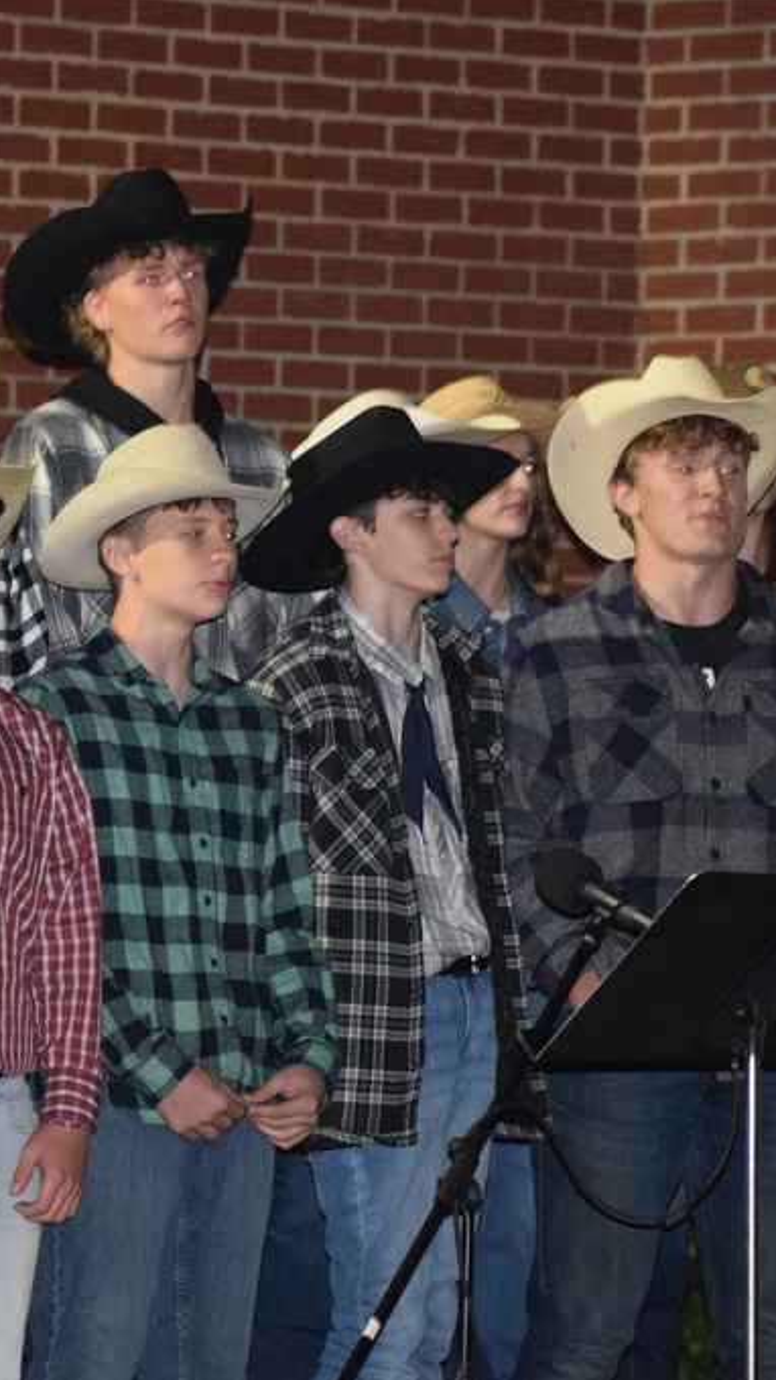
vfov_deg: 6.7
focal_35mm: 320
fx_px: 11697
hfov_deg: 3.8
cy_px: 690
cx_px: 81
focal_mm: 135
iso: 3200
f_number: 4.8
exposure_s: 1/60
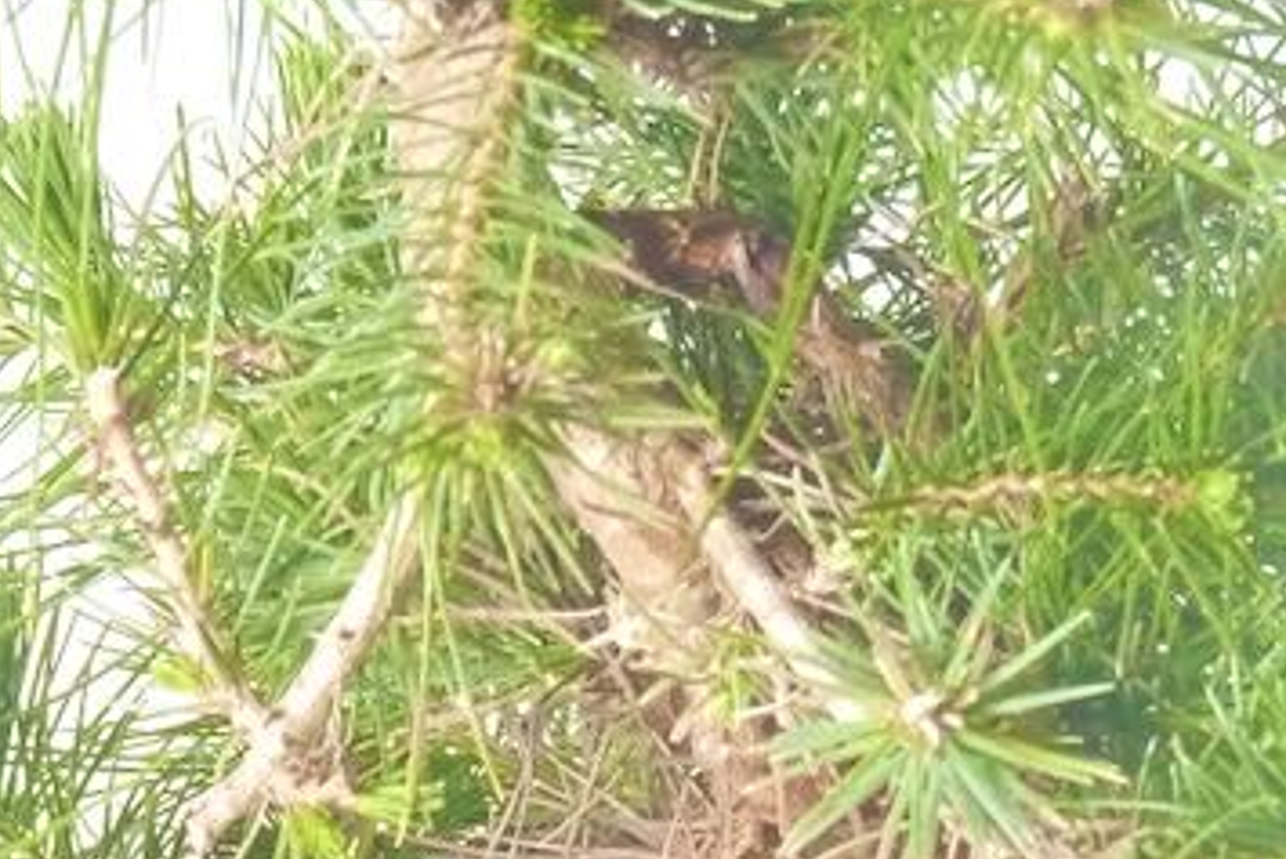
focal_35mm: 465
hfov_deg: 4.4
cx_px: 485
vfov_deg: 3.0
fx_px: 16617
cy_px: 1283
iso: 2000
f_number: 13
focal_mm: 86
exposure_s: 1/15
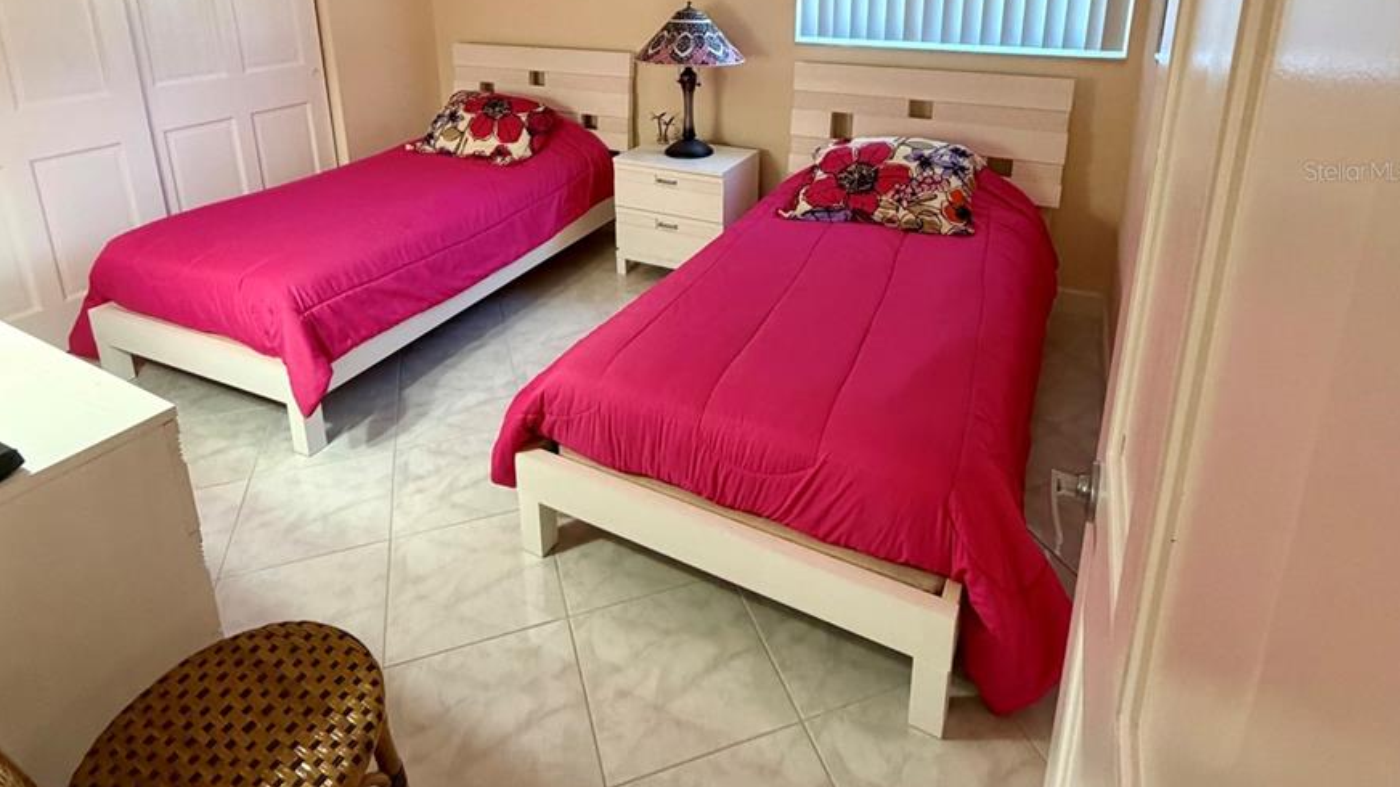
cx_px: 695
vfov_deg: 50.7
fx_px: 779
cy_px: 170
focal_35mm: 21
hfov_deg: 83.9
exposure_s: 1/60
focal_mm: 2.22
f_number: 2.2
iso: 400
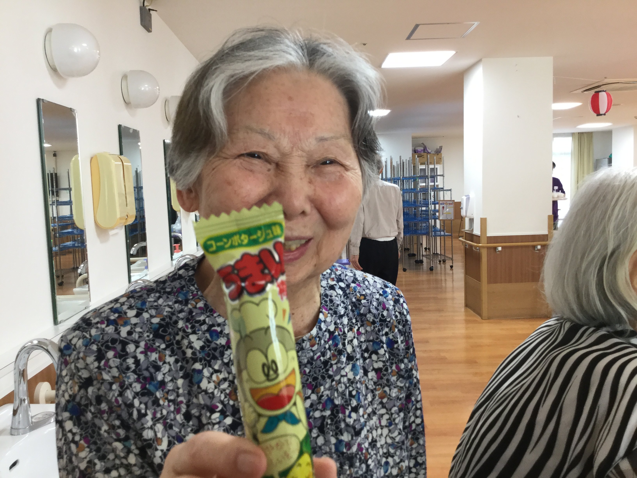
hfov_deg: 58.4
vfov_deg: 45.4
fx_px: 570
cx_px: 318
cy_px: 239
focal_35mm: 31
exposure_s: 1/30
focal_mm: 3.3
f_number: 2.4
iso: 50
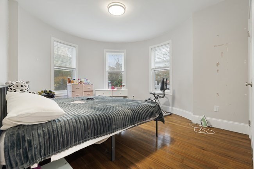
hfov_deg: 96.8
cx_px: 127
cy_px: 84
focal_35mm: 16
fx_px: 113
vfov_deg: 73.7
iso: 200
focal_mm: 16
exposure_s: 2
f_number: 8
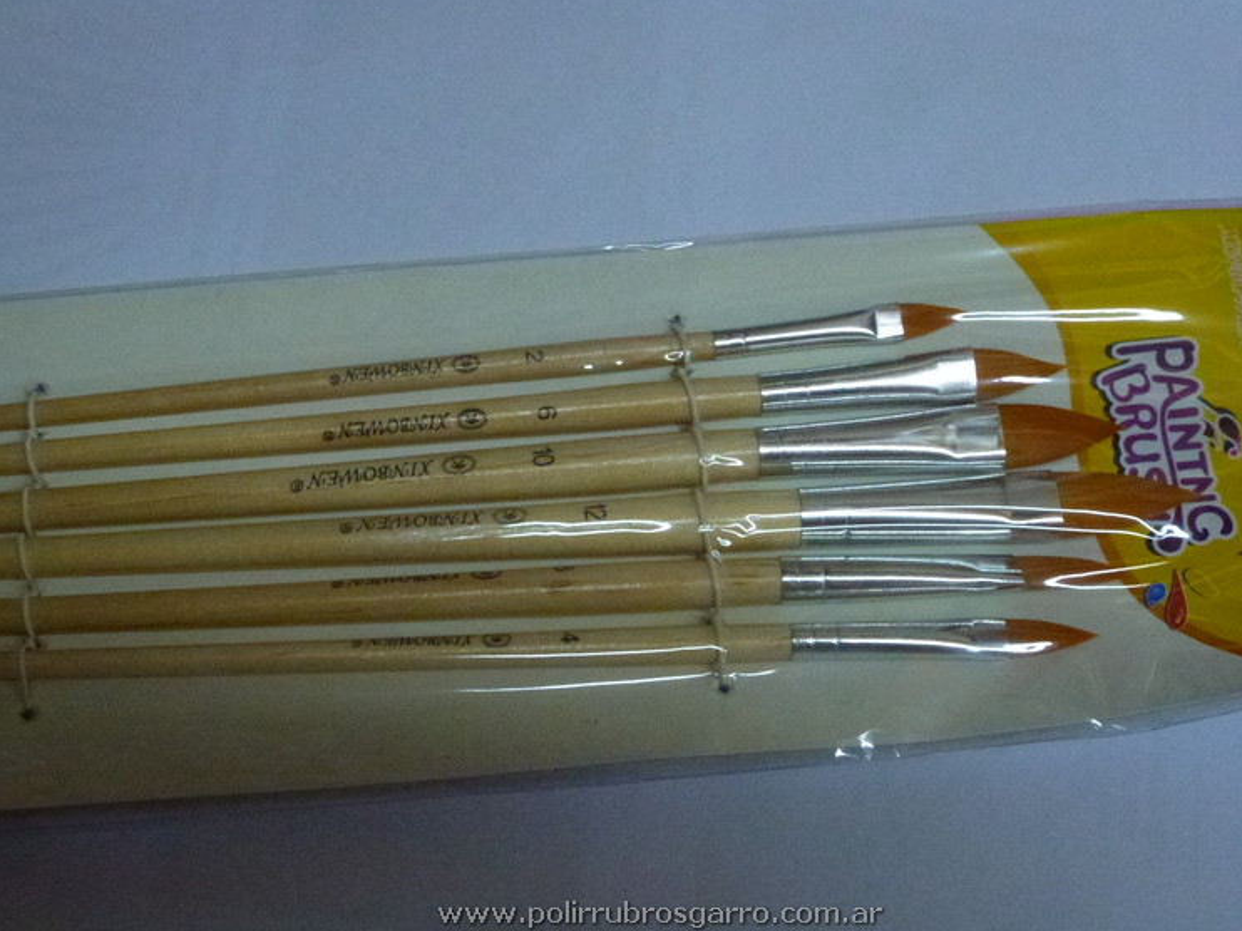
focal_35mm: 55
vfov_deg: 26.5
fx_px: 1973
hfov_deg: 34.9
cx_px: 588
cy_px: 469
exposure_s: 1/60
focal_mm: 8.7
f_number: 4.1
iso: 800
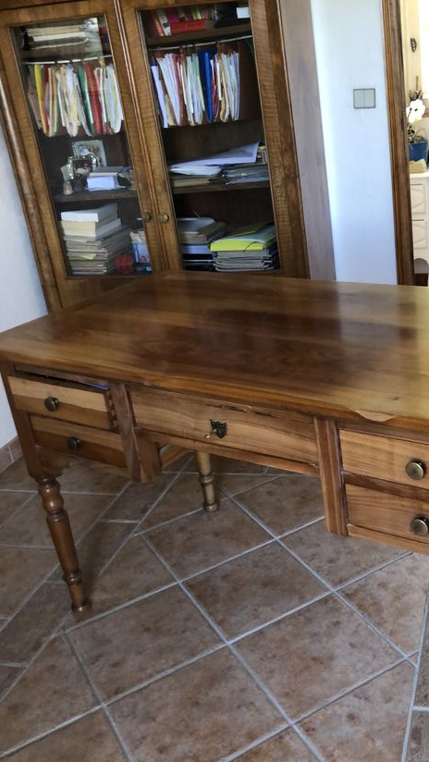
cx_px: 337
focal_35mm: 37
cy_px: 388
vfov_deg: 54.0
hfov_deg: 31.3
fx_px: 748
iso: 125
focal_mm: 3.99
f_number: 1.8
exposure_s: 1/60
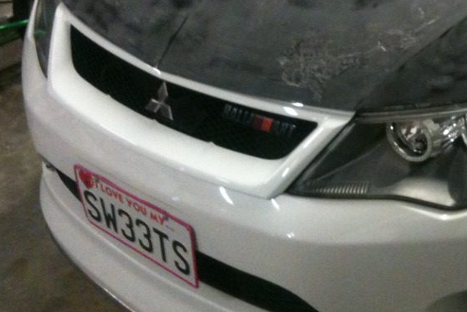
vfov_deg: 20.2
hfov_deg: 29.4
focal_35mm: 66
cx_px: 406
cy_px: 35
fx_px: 856
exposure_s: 1/17
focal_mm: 3.9
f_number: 2.8
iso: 320
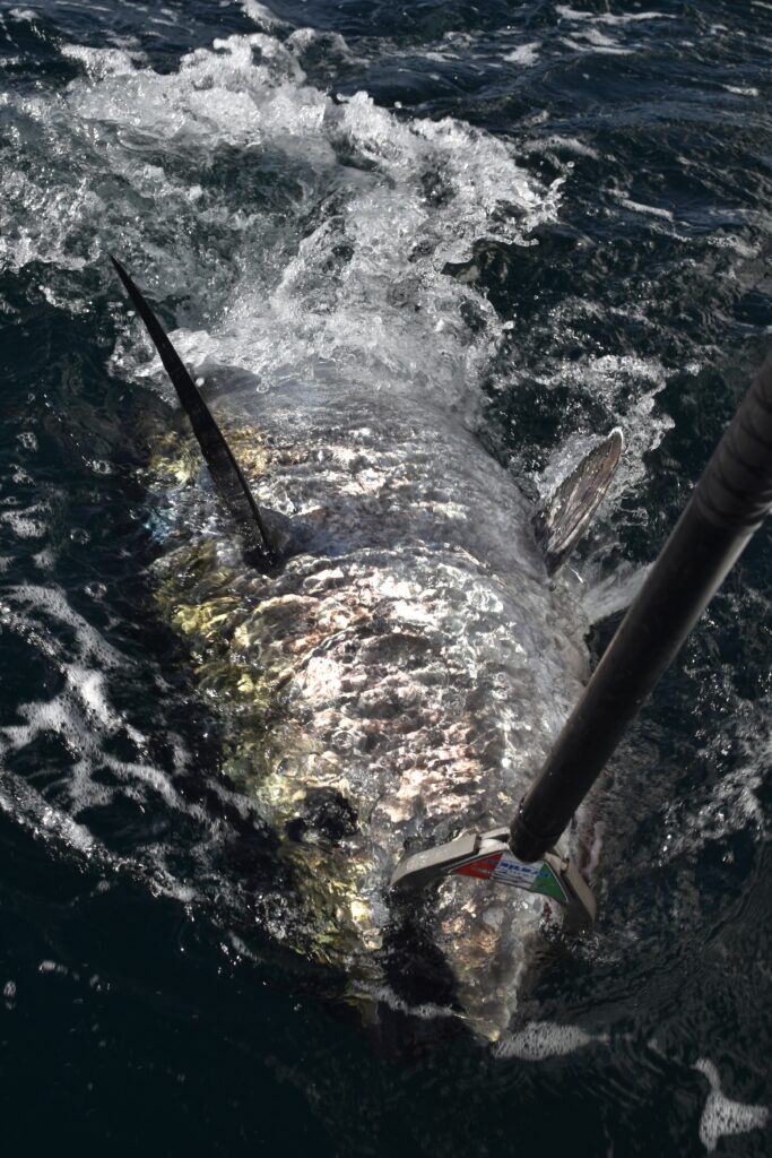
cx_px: 386
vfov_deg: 37.8
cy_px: 579
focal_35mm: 52
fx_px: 1688
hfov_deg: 25.8
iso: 100
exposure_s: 1/320
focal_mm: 35
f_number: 9
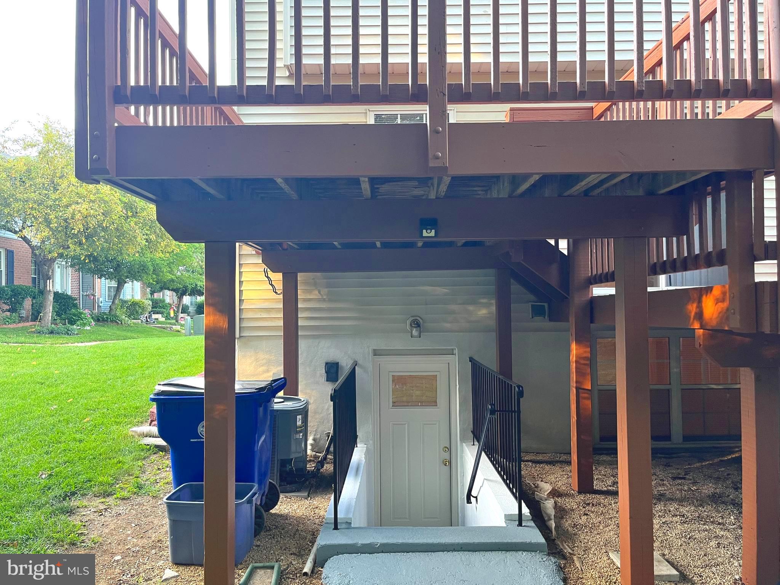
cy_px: 292
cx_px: 390
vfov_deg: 53.1
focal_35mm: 26
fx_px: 586
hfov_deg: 67.3
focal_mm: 5.1
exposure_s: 1/82
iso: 125
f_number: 1.6
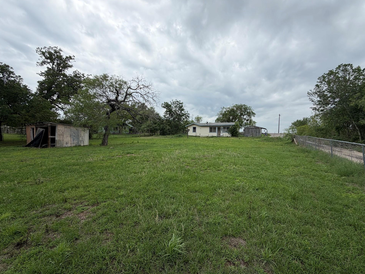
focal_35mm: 15
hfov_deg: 98.0
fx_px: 158
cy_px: 141
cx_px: 194
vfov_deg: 81.7
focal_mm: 2.22
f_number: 2.2
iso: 20
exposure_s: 1/876
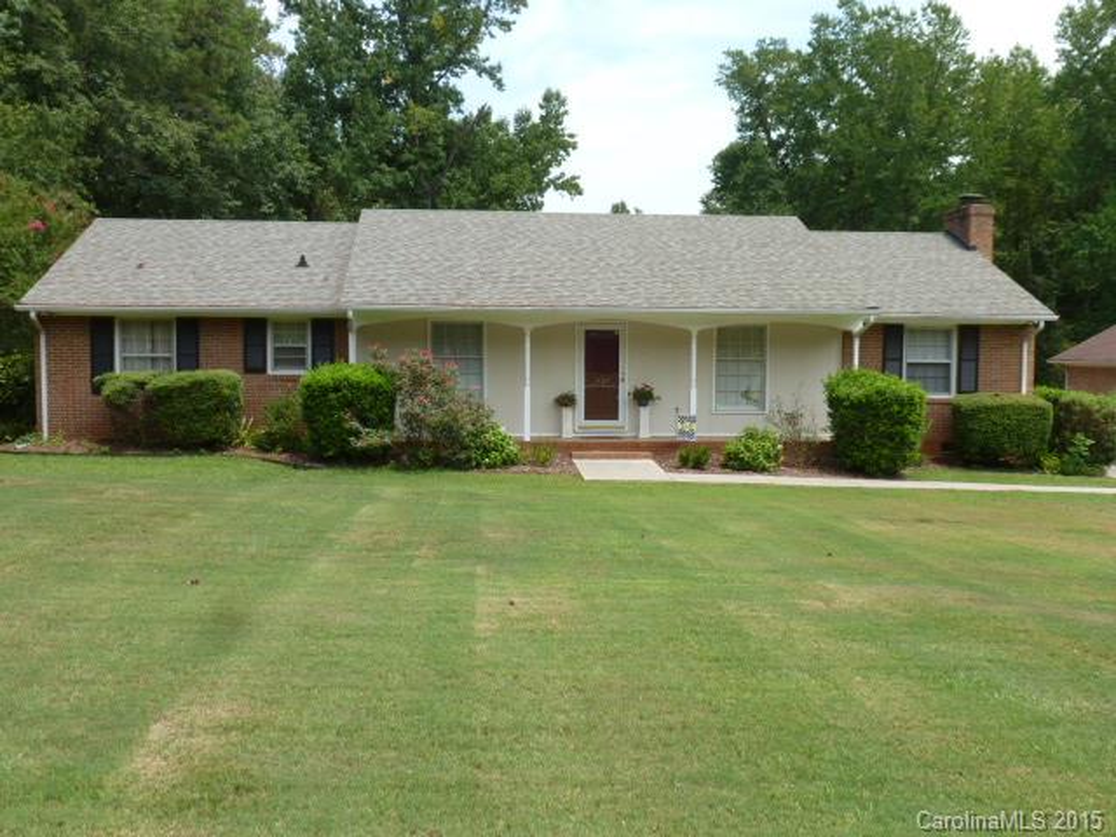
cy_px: 418
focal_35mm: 36
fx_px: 1161
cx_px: 558
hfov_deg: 51.4
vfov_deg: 39.7
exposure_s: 1/320
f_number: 4
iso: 100
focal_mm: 6.4
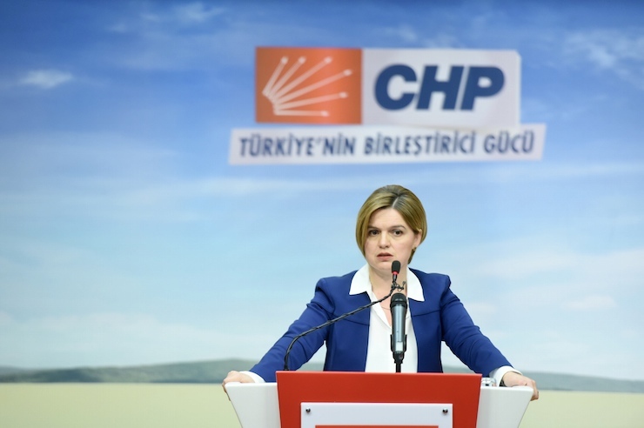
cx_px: 322
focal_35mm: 200
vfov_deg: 6.9
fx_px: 3575
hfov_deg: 10.3
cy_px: 214
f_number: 4
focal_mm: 200
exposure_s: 1/320
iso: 2500
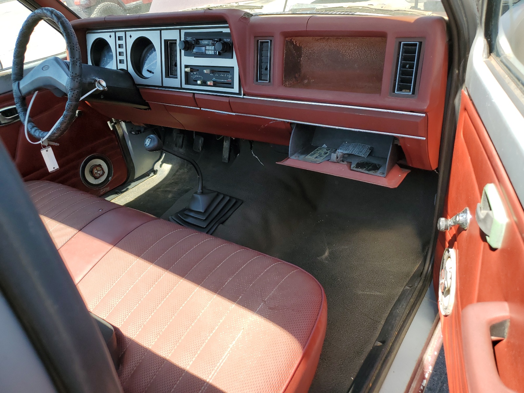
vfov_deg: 53.1
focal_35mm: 26
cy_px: 196
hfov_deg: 67.3
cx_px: 262
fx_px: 394
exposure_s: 1/370
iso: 50
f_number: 1.5
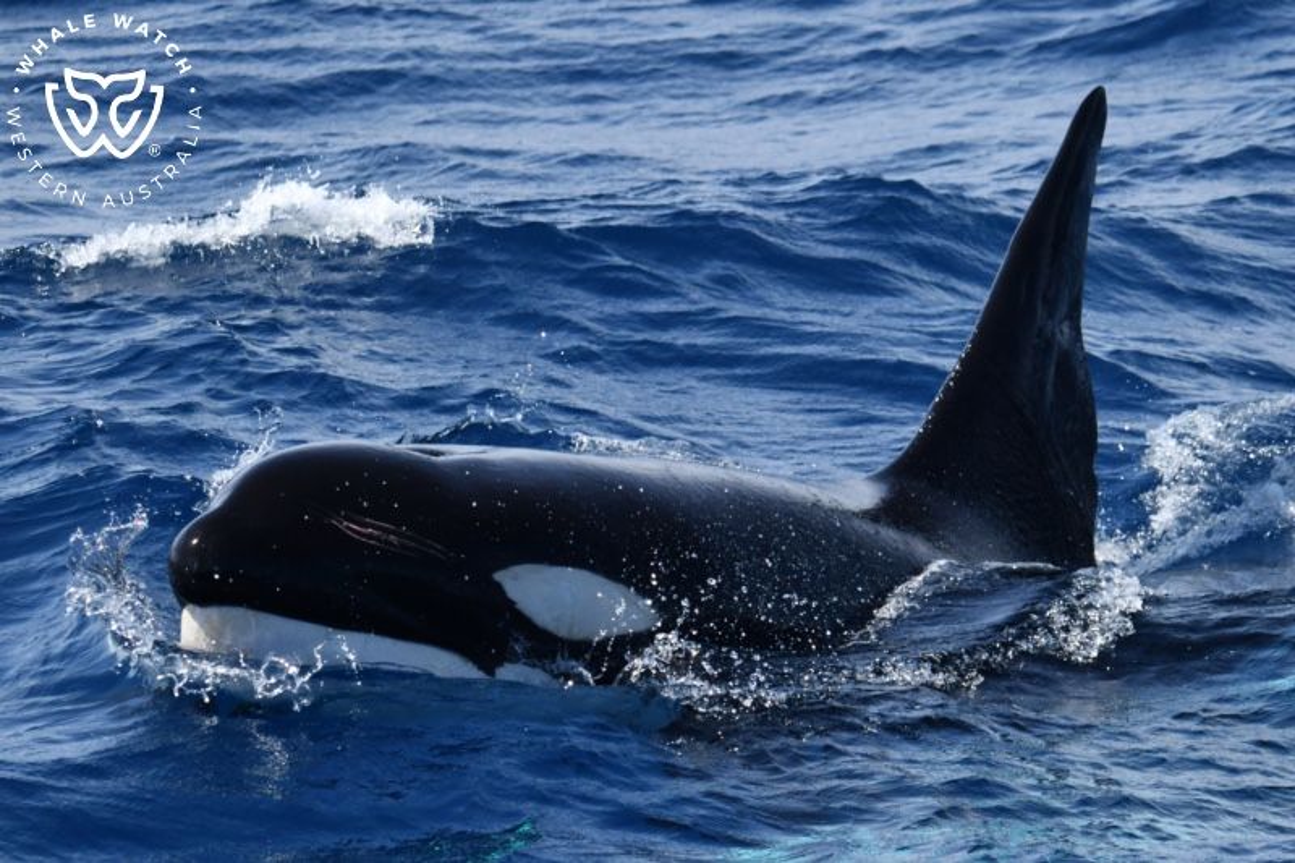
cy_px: 432
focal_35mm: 340
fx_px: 12227
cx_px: 648
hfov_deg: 6.1
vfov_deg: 4.0
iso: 1400
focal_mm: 340
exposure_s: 1/8000
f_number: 6
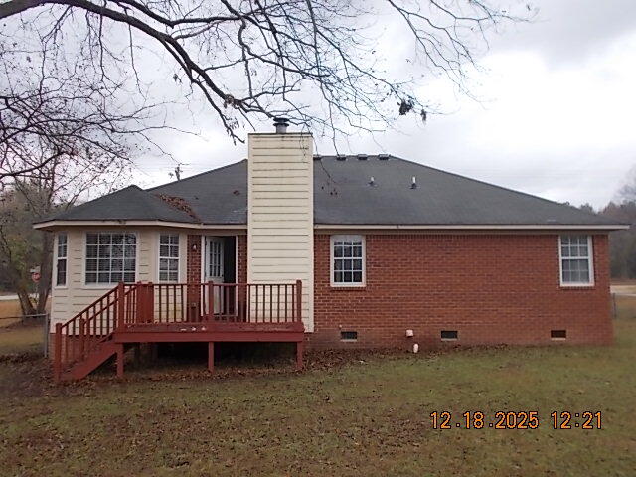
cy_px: 238
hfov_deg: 60.0
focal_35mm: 30
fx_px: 551
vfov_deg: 46.8
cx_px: 318
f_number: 3.4
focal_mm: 5.3
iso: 125
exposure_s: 1/250
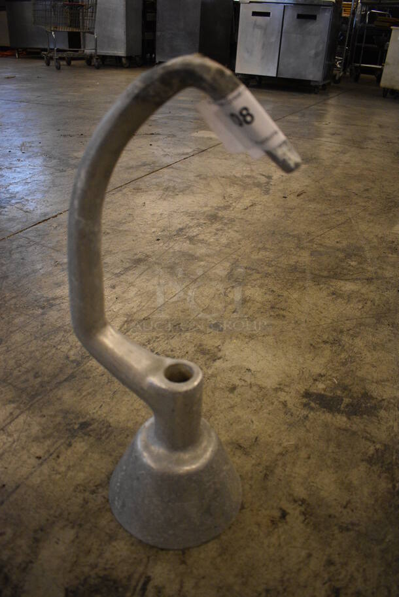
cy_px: 298
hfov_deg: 48.0
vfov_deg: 67.3
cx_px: 200
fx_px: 448
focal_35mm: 27
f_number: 3.5
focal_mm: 18
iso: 2200
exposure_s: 1/125
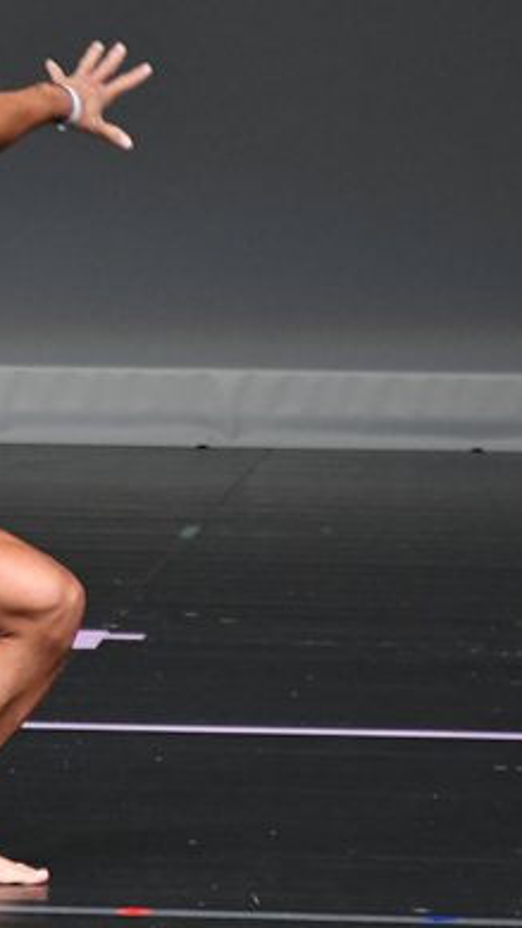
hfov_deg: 1.3
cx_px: -244
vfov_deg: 2.3
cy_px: 406
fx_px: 23066
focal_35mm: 938
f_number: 5.6
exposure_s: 1/400
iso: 4000
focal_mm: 300
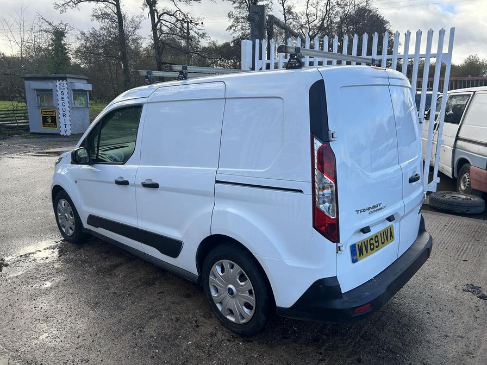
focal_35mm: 26
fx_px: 366
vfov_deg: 53.1
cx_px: 244
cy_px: 182
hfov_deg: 67.3
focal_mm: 5.7
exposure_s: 1/1135
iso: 50
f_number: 1.5
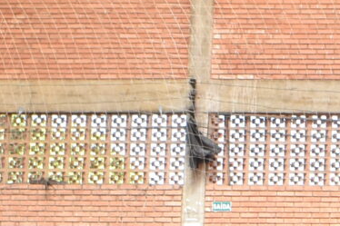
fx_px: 2619
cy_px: 457
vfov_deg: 4.9
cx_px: 755
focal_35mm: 277
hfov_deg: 7.1
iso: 500
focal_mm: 27
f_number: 7.1
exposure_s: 1/100
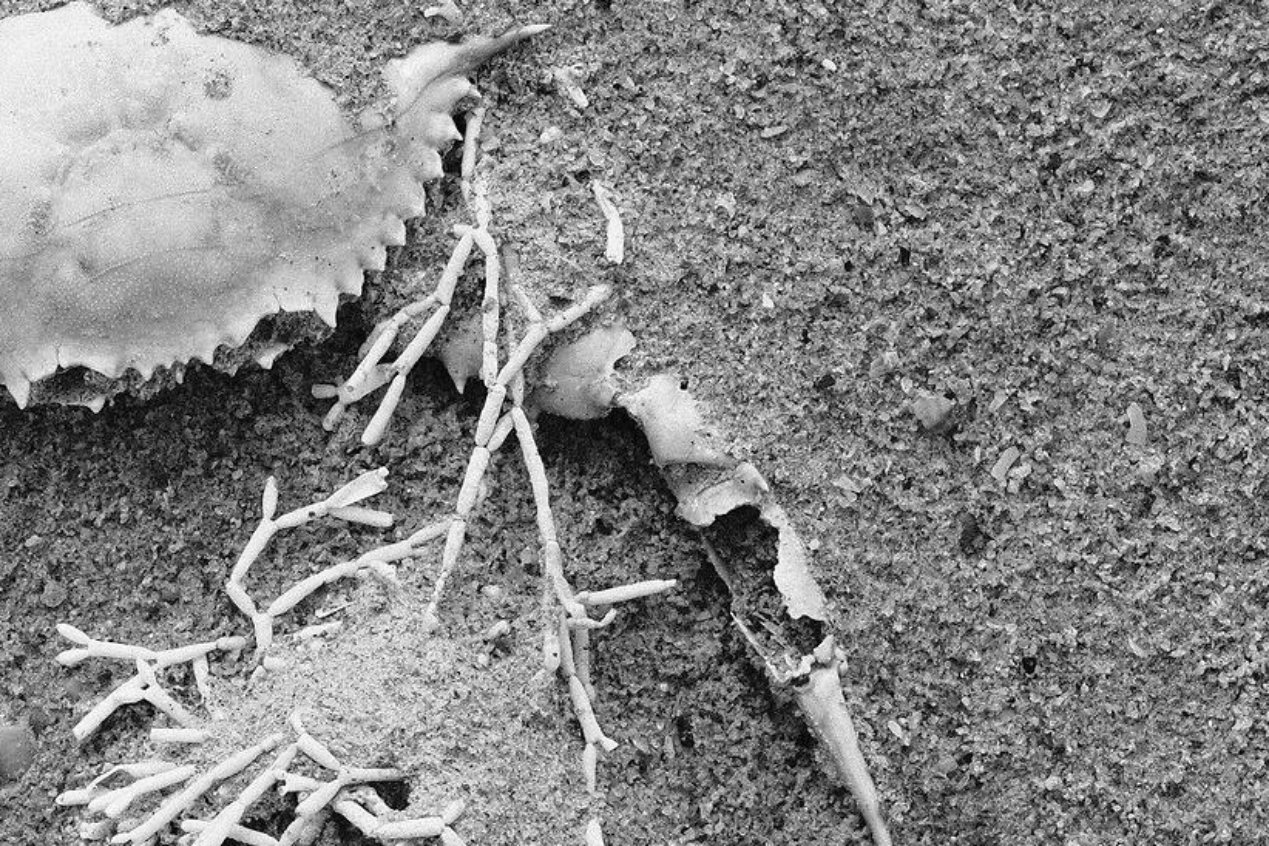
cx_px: -306
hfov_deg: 9.3
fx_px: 7719
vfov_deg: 6.3
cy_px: 878
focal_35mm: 219
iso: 500
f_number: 5.6
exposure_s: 1/2000
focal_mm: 50
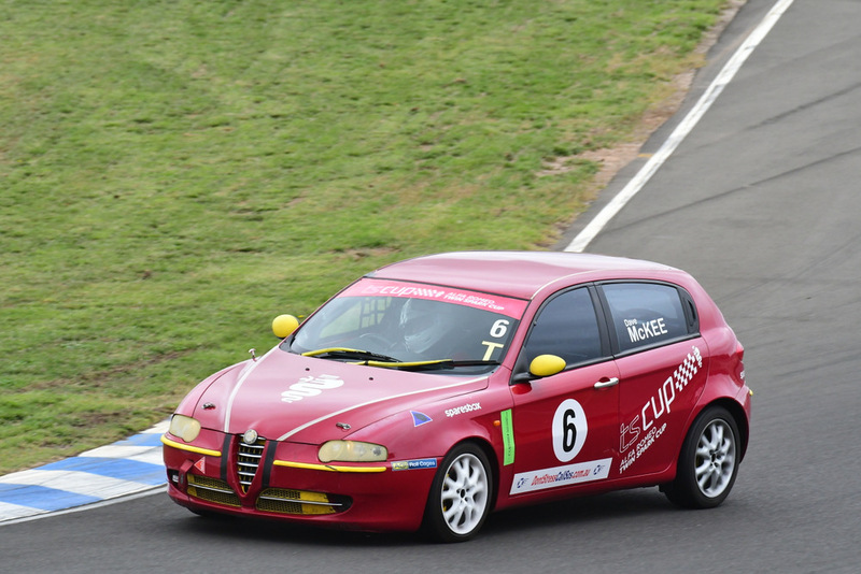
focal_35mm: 750
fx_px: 17943
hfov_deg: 2.7
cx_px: 430
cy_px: 287
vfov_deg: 1.8
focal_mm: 500
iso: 1250
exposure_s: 1/640
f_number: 11
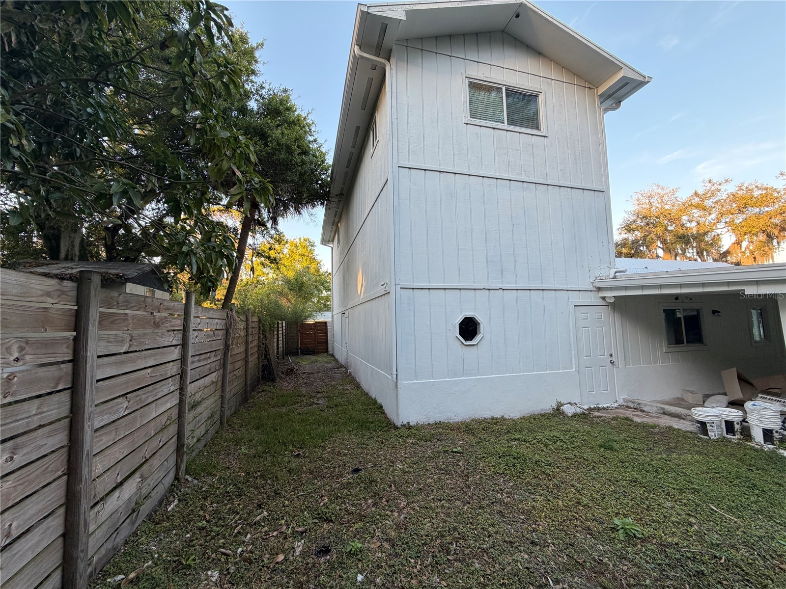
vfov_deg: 85.7
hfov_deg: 102.1
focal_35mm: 14
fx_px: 318
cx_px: 393
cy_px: 294
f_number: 2.2
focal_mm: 2.22
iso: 64
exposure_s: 1/121
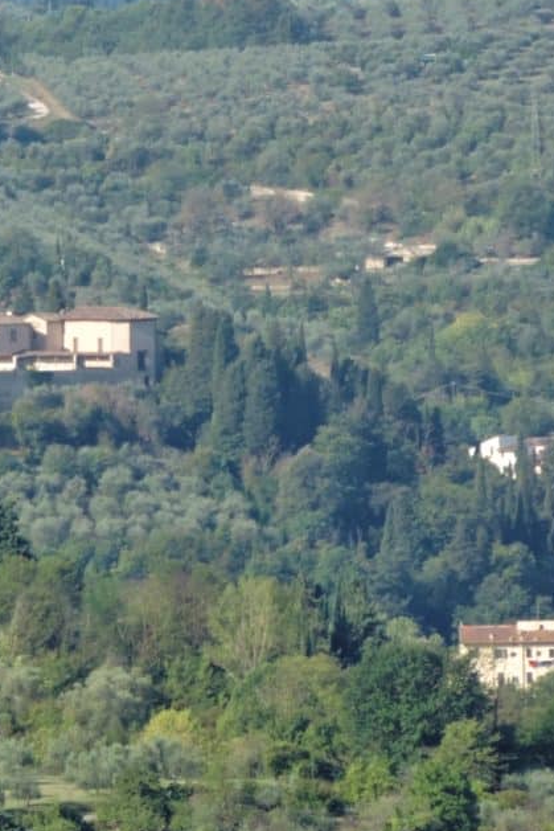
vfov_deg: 2.7
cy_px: 259
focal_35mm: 775
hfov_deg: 1.8
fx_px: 17878
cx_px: -327
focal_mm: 57.9
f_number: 4.8
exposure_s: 1/250
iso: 80
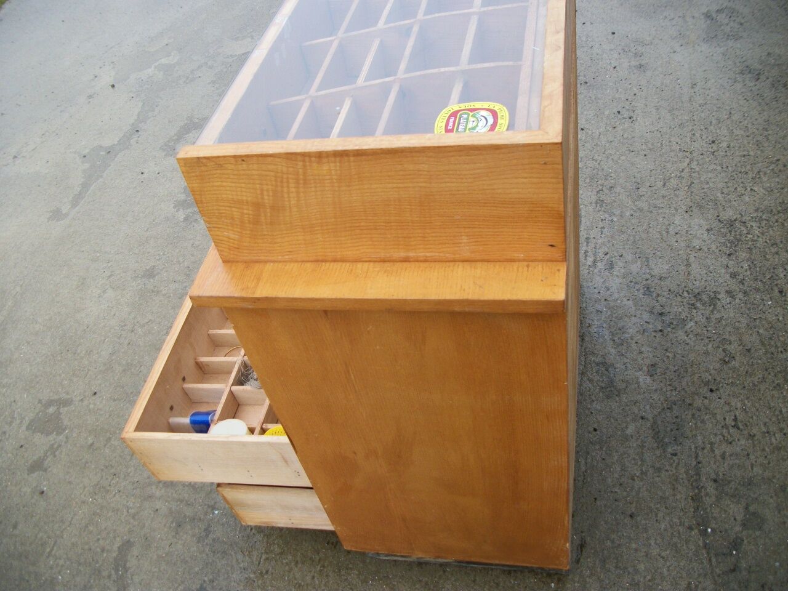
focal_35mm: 32
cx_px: 394
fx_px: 728
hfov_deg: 56.8
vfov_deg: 44.2
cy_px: 296
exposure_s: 1/400
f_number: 2.9
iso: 80
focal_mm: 5.7
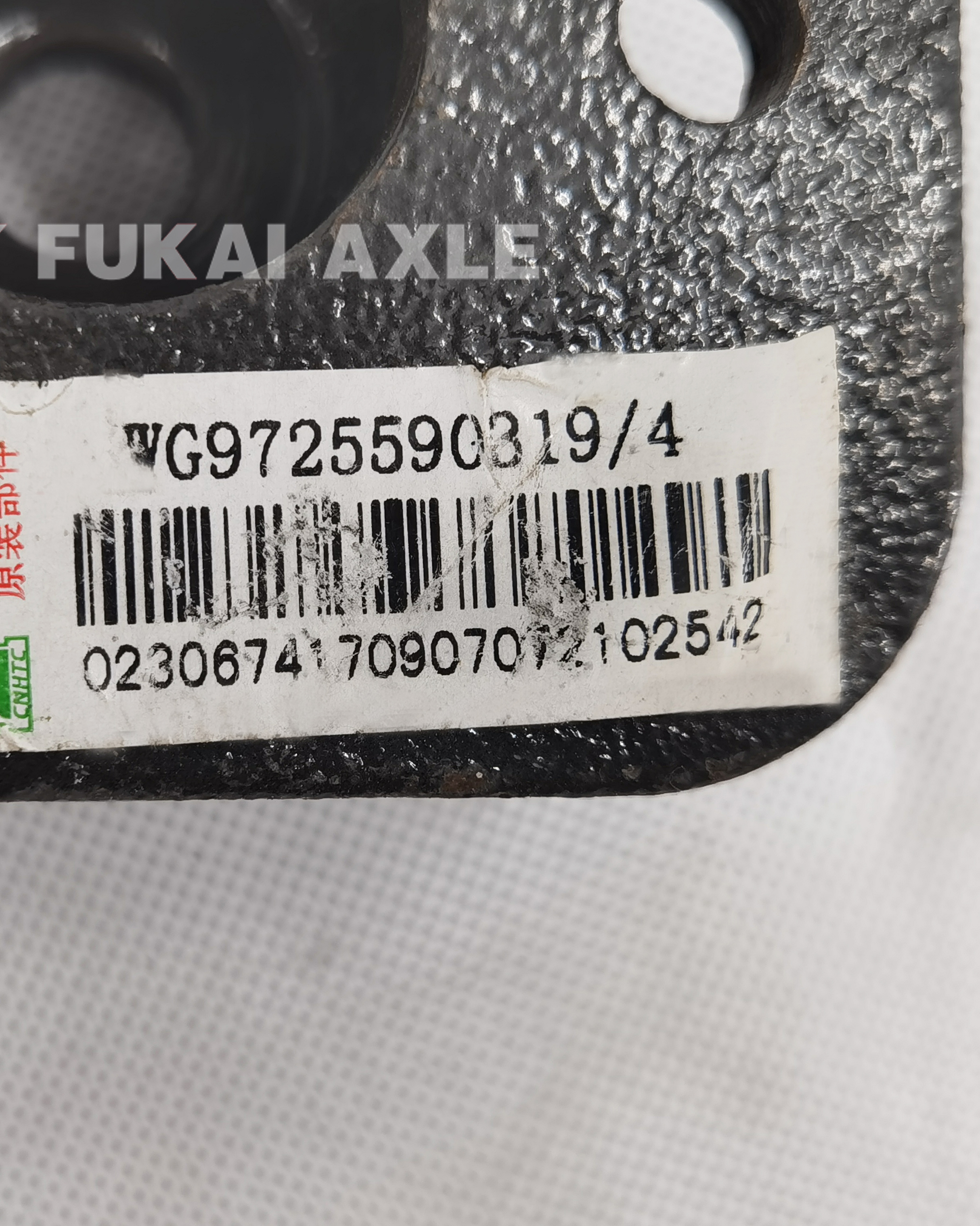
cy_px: 609
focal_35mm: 54
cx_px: 301
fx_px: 1958
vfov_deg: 34.7
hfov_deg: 27.9
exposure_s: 1/161
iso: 50
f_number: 1.9
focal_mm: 6.71
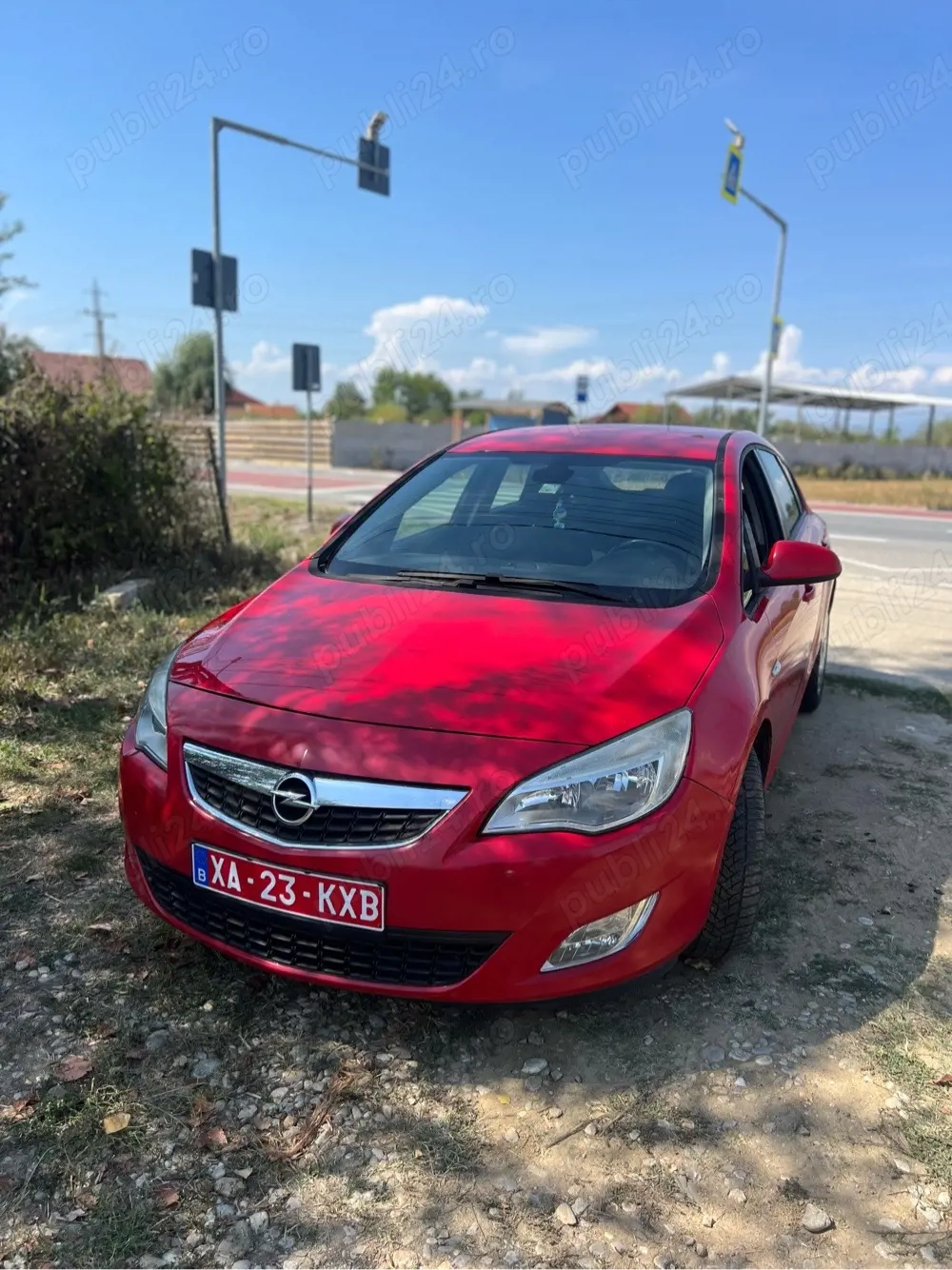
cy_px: 635
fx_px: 954
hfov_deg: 53.0
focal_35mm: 26
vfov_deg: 67.3
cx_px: 476
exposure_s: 1/2915
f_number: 1.5
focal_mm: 5.7
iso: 50
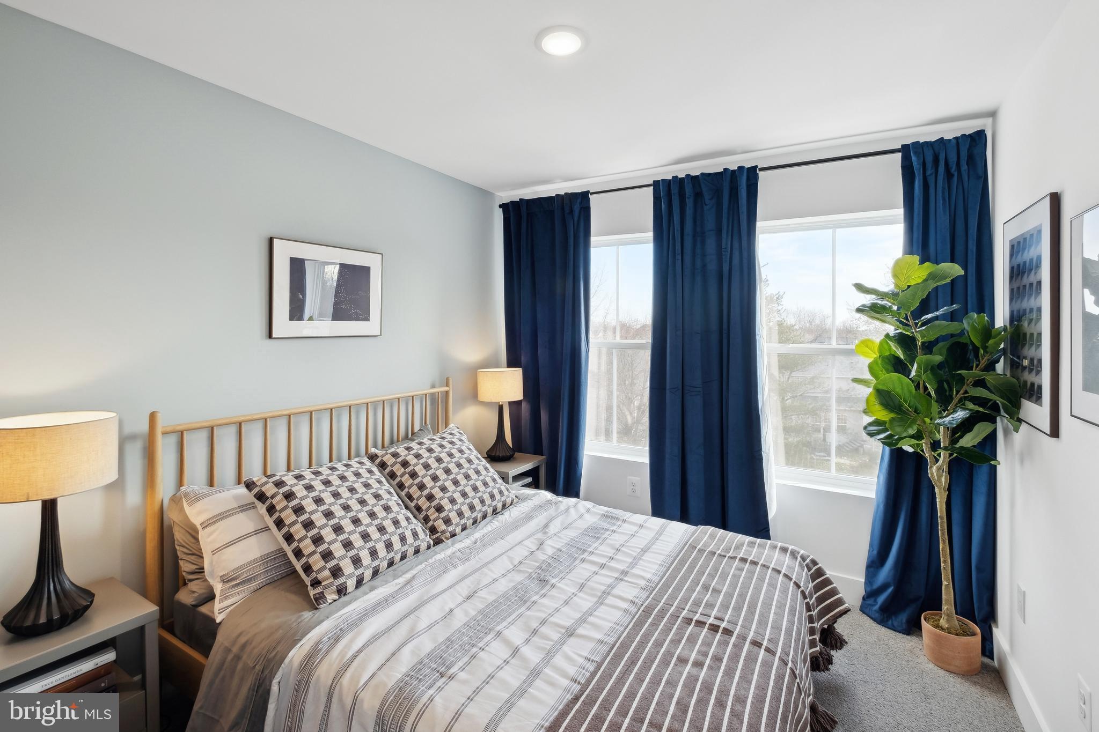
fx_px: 458
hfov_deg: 100.4
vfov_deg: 77.3
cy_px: 366
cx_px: 550
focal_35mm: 15
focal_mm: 10
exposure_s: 1/60
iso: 800
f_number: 8
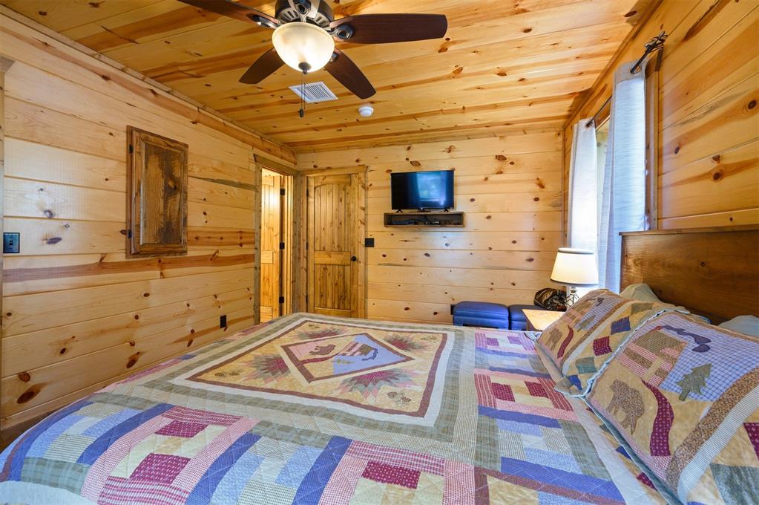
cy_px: 252
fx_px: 295
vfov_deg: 81.1
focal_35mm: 14
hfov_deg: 104.3
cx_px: 380
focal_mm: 14
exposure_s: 1/2.5
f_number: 7.1
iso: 320
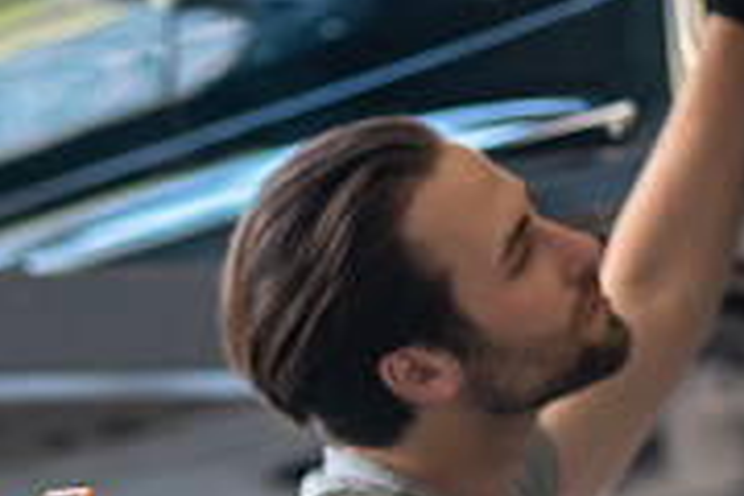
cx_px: 188
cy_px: 386
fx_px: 4960
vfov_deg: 5.7
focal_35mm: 240
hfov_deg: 8.6
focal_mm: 85
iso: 400
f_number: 2
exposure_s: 1/160
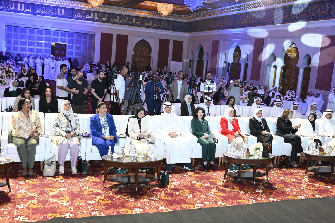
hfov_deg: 50.7
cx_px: 168
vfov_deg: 35.0
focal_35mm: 38
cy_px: 112
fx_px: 353
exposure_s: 1/80
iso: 2000
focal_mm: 38
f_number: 4
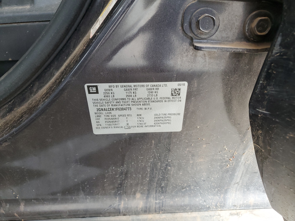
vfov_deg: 53.1
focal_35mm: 26
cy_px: 110
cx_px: 148
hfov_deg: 67.3
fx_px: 222
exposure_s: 1/60.2
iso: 105
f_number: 1.5
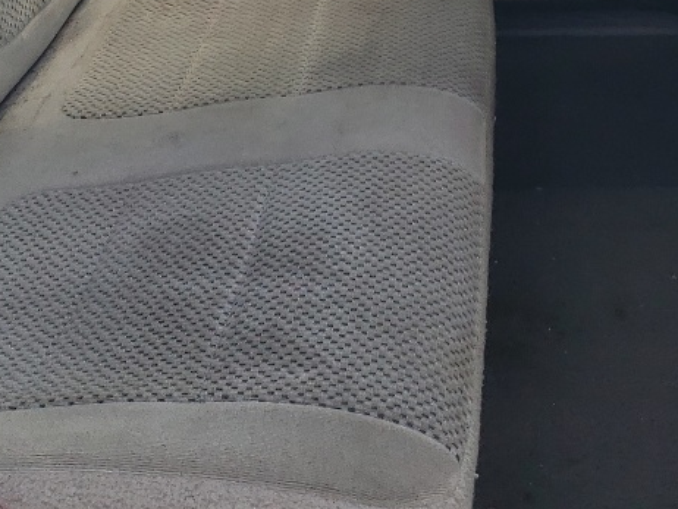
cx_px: 426
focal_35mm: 90
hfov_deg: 21.7
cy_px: -151
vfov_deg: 15.6
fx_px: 1764
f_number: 1.5
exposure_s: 1/270
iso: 50
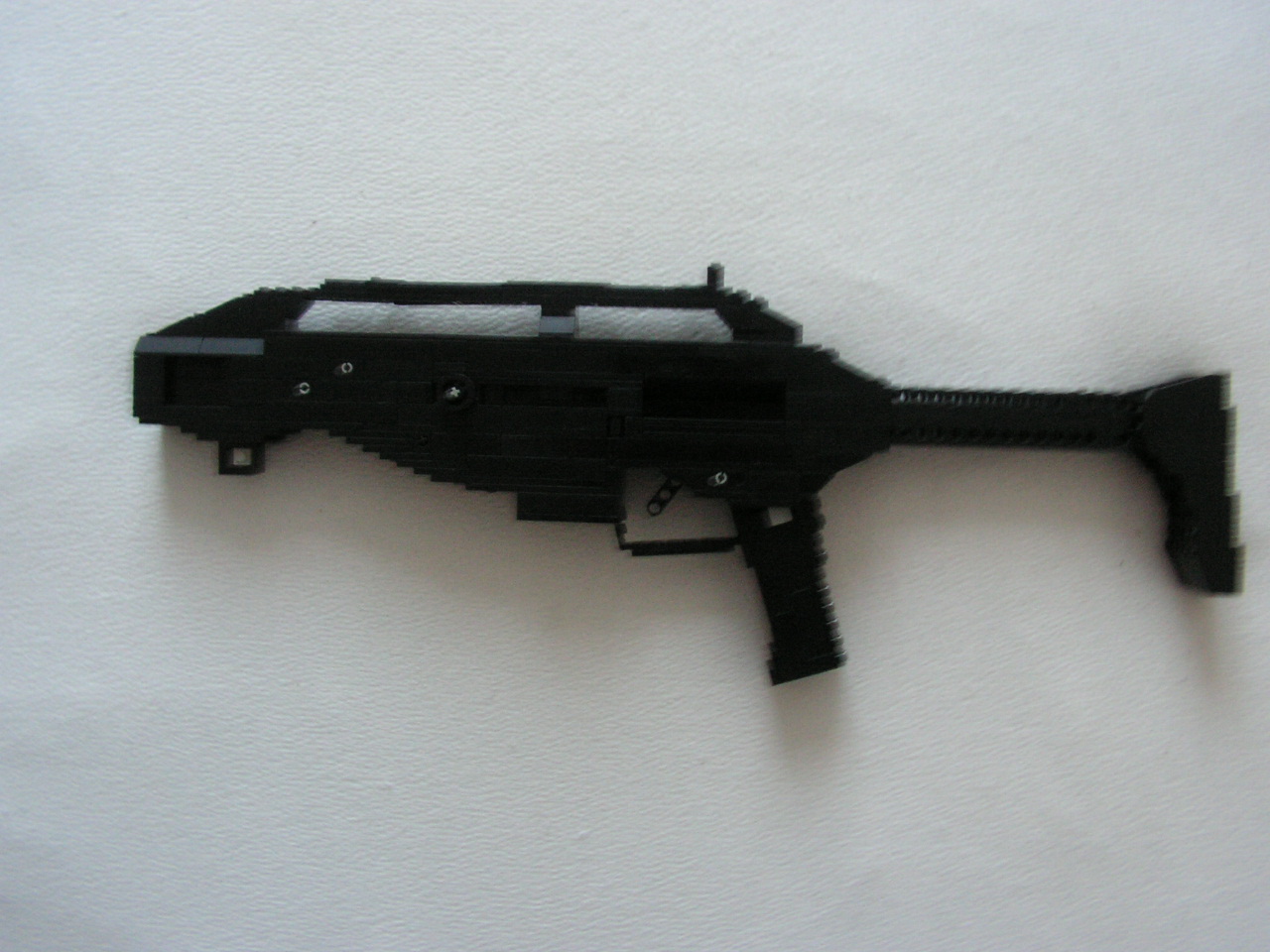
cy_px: 476
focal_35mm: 36
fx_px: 1321
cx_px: 635
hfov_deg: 51.4
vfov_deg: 39.7
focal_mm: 6
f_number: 3.2
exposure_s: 1/5
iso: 200
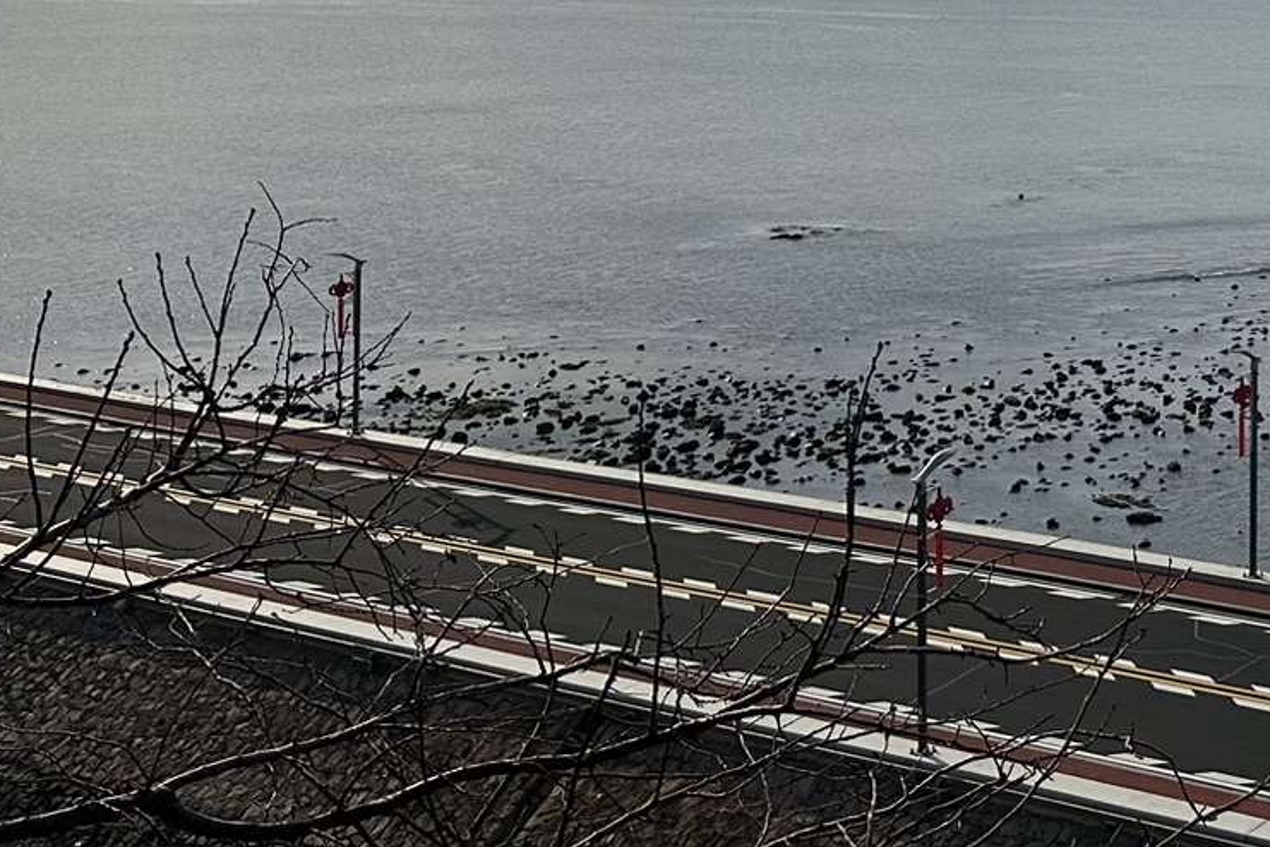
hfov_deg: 28.0
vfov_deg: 18.9
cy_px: -111
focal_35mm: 69
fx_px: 2434
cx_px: 1181
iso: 100
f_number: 1.78
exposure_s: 1/18519
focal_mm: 6.86
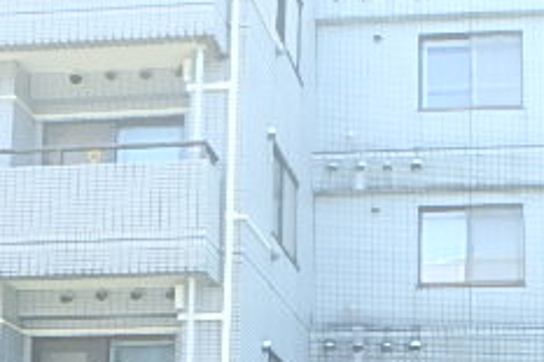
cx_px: 483
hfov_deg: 31.9
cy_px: 525
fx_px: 906
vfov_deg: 19.9
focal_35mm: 60
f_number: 3.5
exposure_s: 1/80
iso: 125
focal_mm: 3.7
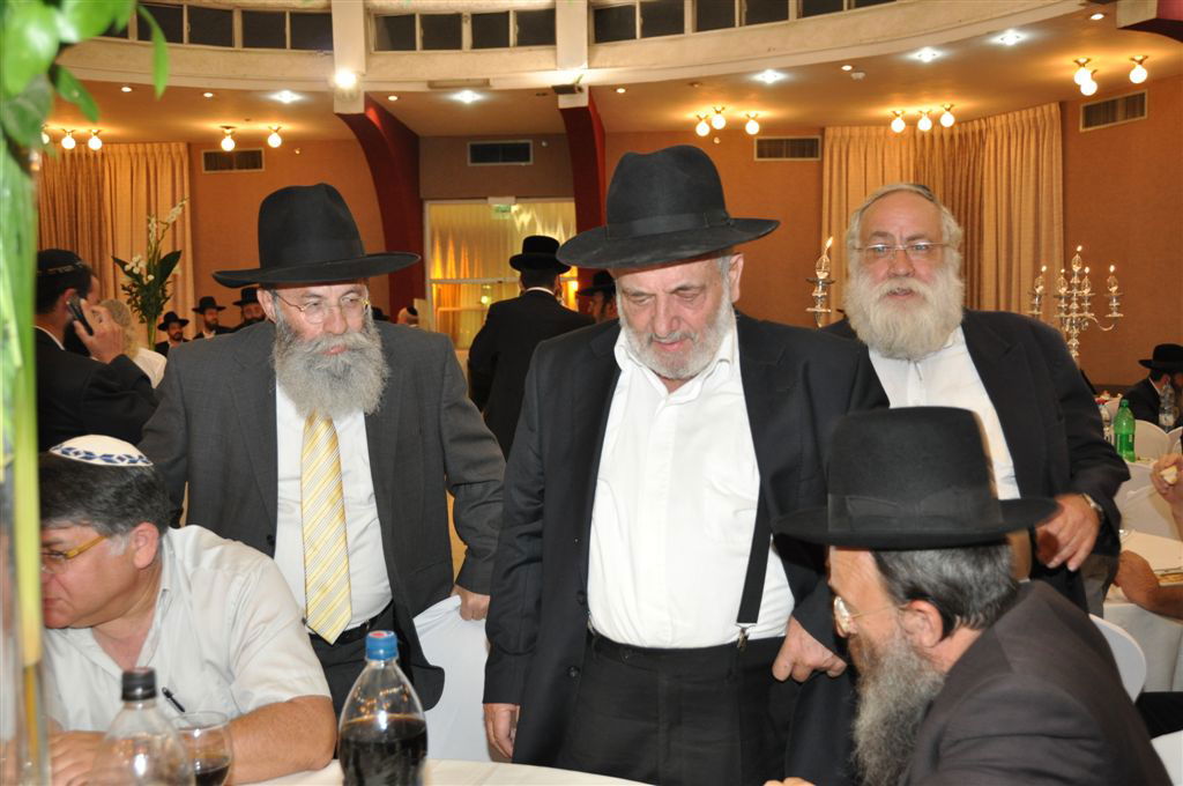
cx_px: 592
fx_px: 1181
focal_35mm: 36
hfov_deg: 53.2
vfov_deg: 36.8
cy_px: 393
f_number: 4
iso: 800
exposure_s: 1/60
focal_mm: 24
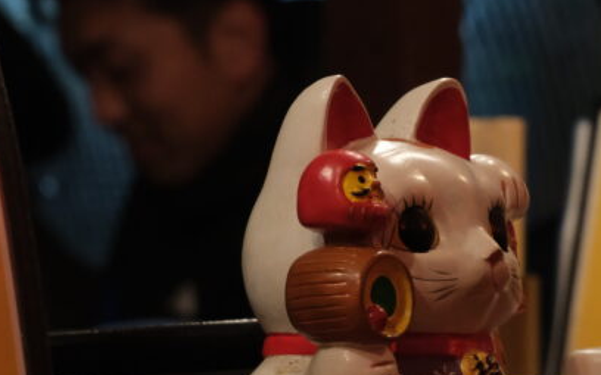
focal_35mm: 192
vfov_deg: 6.8
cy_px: 274
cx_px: 405
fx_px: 3145
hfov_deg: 10.9
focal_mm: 50
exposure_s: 1/300
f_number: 4.8
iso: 3200
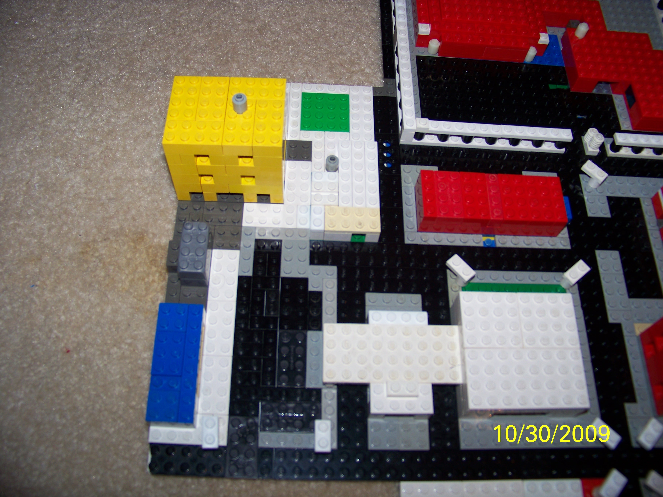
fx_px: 632
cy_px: 248
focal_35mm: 33
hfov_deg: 55.4
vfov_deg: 42.9
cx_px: 332
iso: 64
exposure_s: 1/30
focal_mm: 5.85
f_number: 2.8
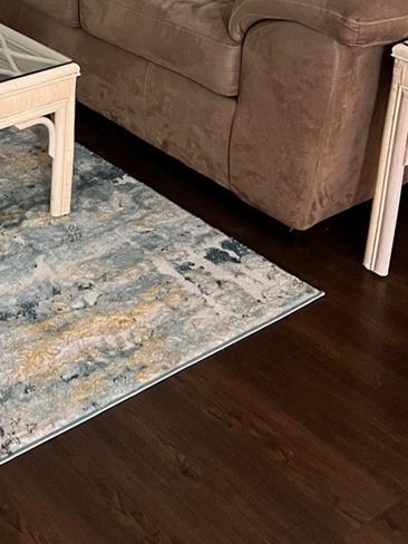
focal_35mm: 64
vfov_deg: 26.7
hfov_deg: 21.5
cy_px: -113
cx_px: -60
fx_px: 1006
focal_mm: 5.7
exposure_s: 1/60
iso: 250
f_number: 1.5
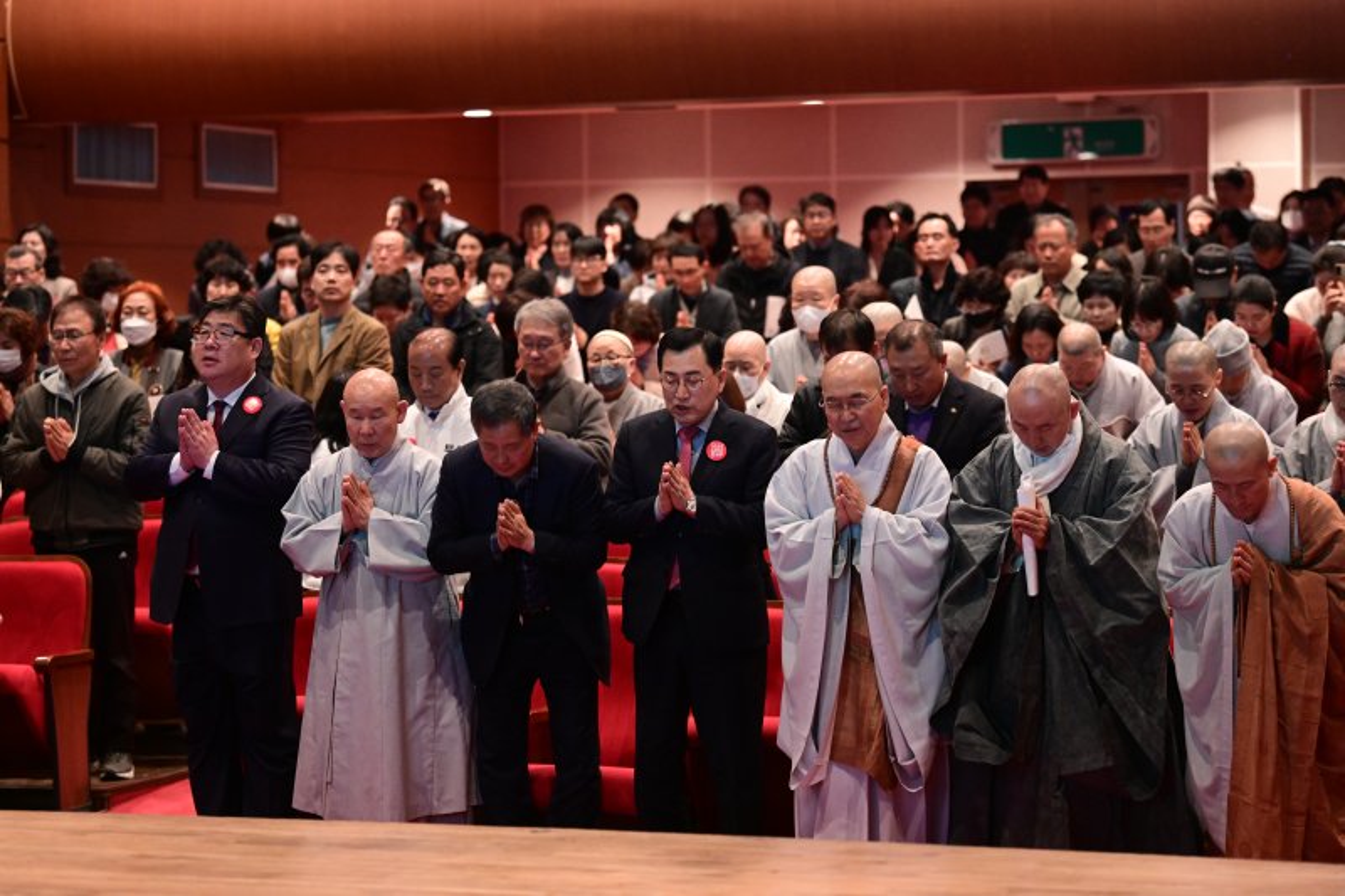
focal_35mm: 102
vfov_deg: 13.4
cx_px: 672
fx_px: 3810
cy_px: 448
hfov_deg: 20.0
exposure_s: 1/125
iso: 5000
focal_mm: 102
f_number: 3.2
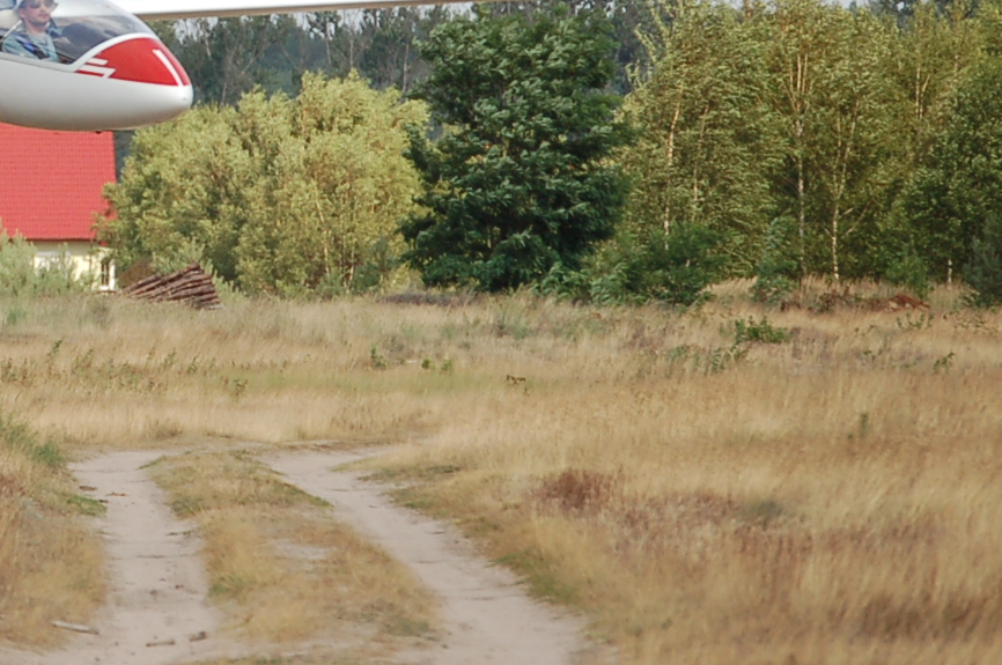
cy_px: 65
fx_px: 14657
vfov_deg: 2.6
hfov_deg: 3.9
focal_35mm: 527
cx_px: -19
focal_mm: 135
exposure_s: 1/1600
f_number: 5
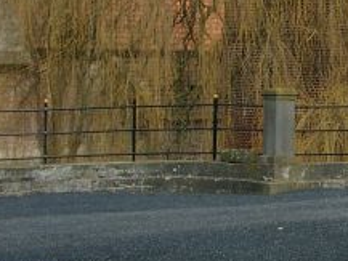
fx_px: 1740
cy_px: -42
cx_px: 622
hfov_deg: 10.7
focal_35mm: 173
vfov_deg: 8.5
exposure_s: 1/330
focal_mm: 9.82
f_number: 4
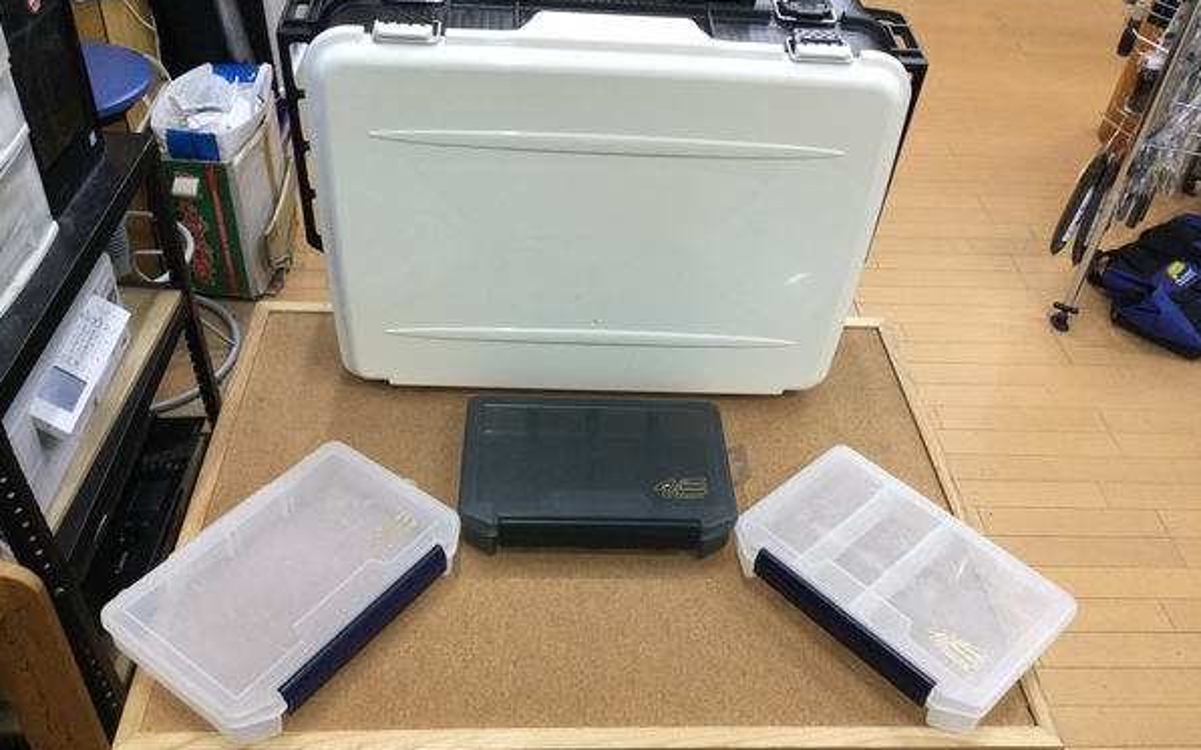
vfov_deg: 38.3
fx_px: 1080
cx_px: 599
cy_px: 338
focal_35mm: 33
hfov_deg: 58.1
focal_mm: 3.3
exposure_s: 1/30
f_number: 2.4
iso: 40
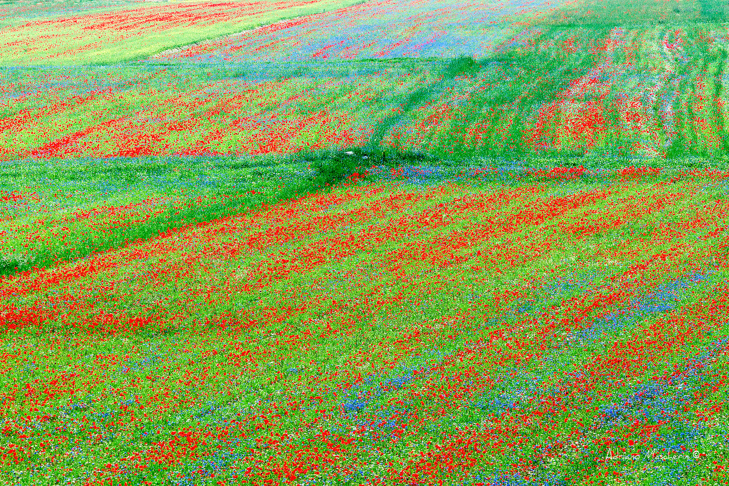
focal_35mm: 278
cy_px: 243
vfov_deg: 5.0
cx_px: 364
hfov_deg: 7.4
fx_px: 5619
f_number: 13
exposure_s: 1/80
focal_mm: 185
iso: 200
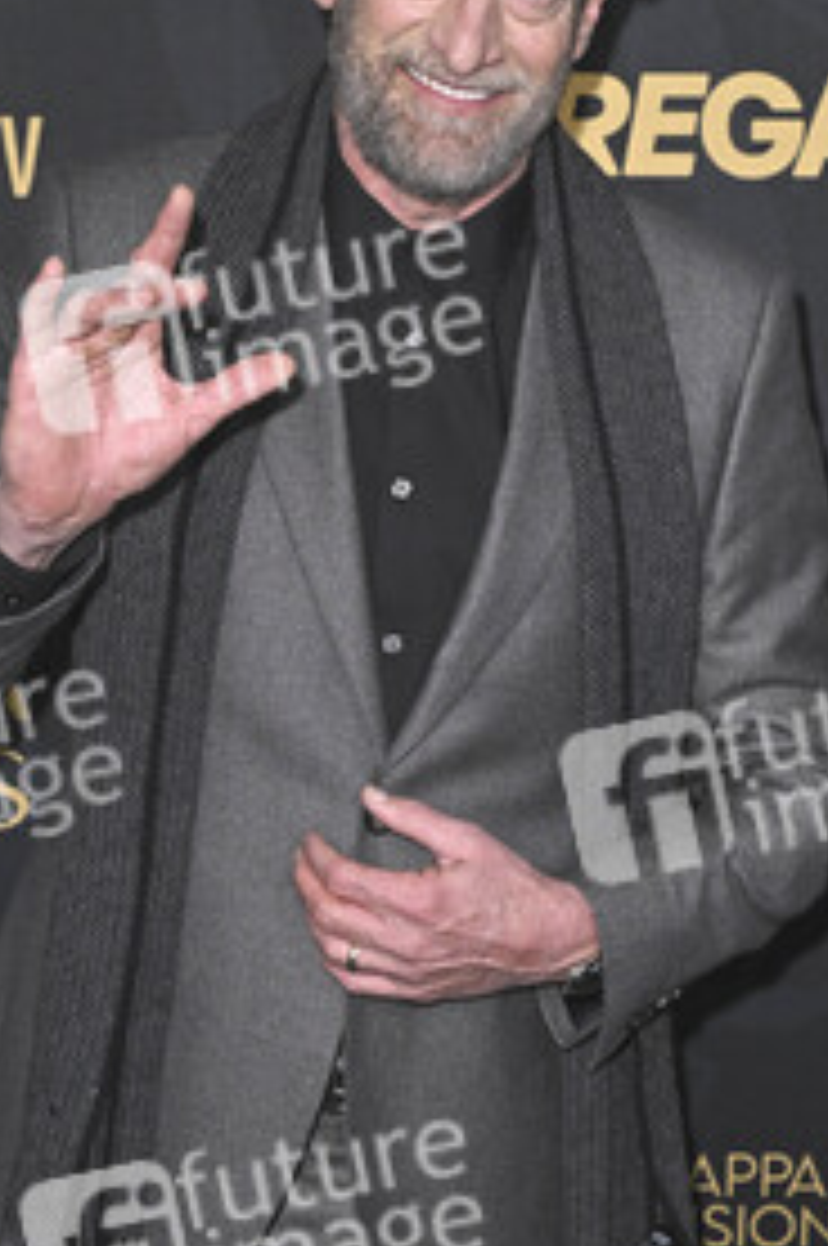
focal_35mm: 81
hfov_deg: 16.8
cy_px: 553
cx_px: 382
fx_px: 2801
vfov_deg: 25.1
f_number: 5.6
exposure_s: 1/320
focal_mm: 56
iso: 2000
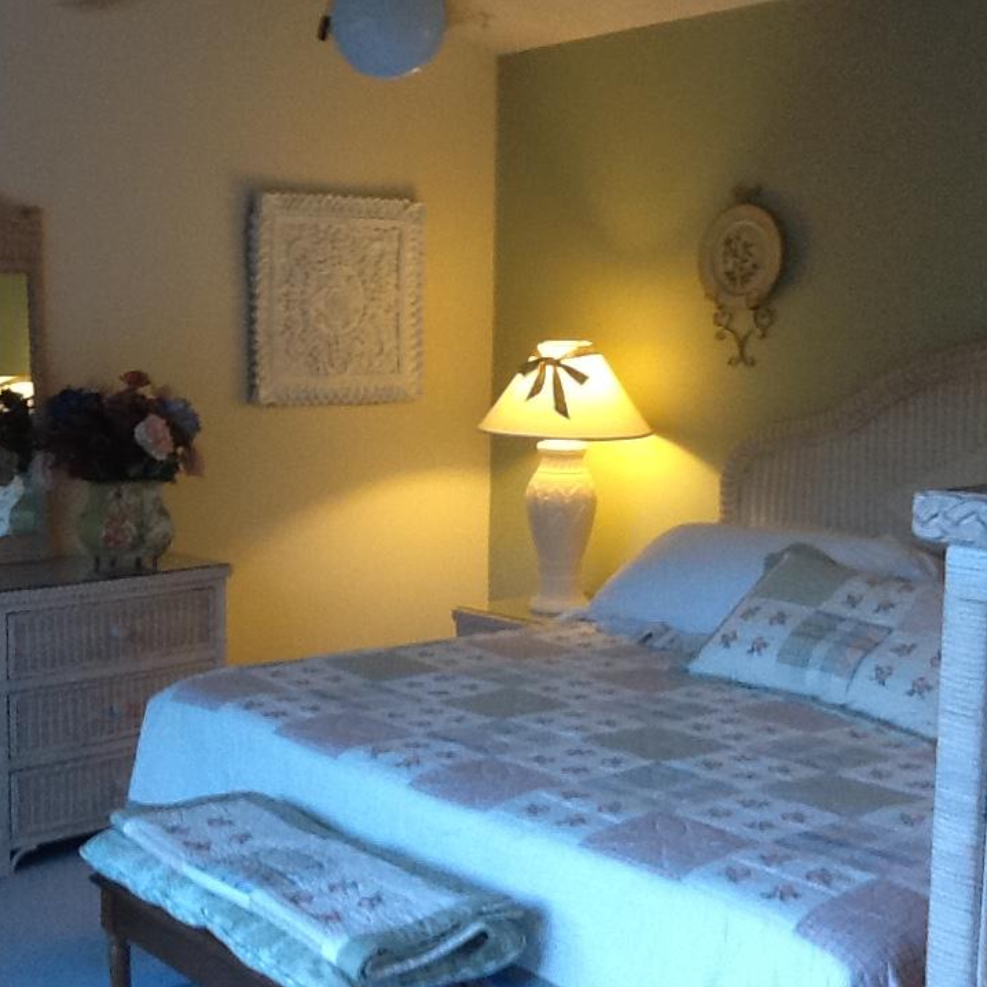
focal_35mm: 52
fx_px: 1677
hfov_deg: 32.7
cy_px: 494
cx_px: 384
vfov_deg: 32.8
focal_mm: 2.03
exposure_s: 1/30
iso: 80
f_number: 2.4
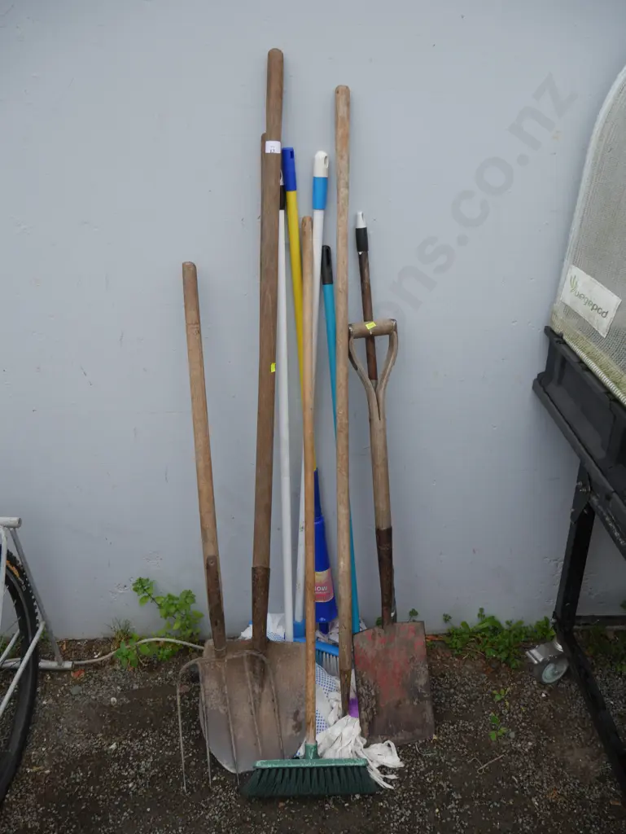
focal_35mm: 28
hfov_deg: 49.8
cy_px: 417
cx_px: 313
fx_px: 675
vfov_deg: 63.4
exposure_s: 1/200
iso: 200
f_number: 4.5
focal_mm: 14
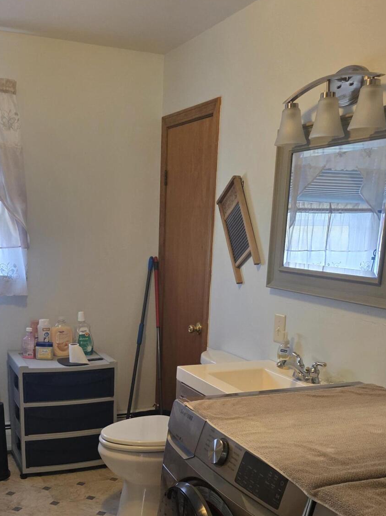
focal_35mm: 41
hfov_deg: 35.1
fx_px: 610
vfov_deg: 43.9
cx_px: 171
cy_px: 402
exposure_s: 1/120
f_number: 1.8
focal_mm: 5.4
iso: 400
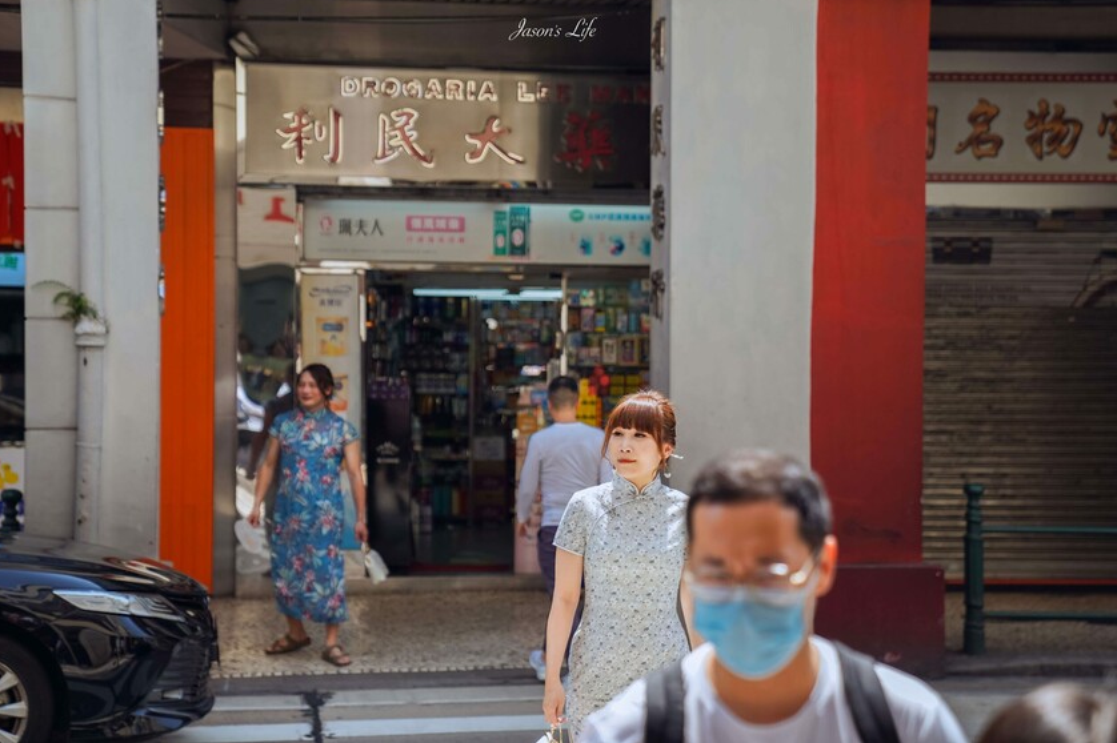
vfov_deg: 19.2
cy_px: 368
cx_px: 553
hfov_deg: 28.5
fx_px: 2202
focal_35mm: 71
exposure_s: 1/640
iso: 100
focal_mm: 70
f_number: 2.8
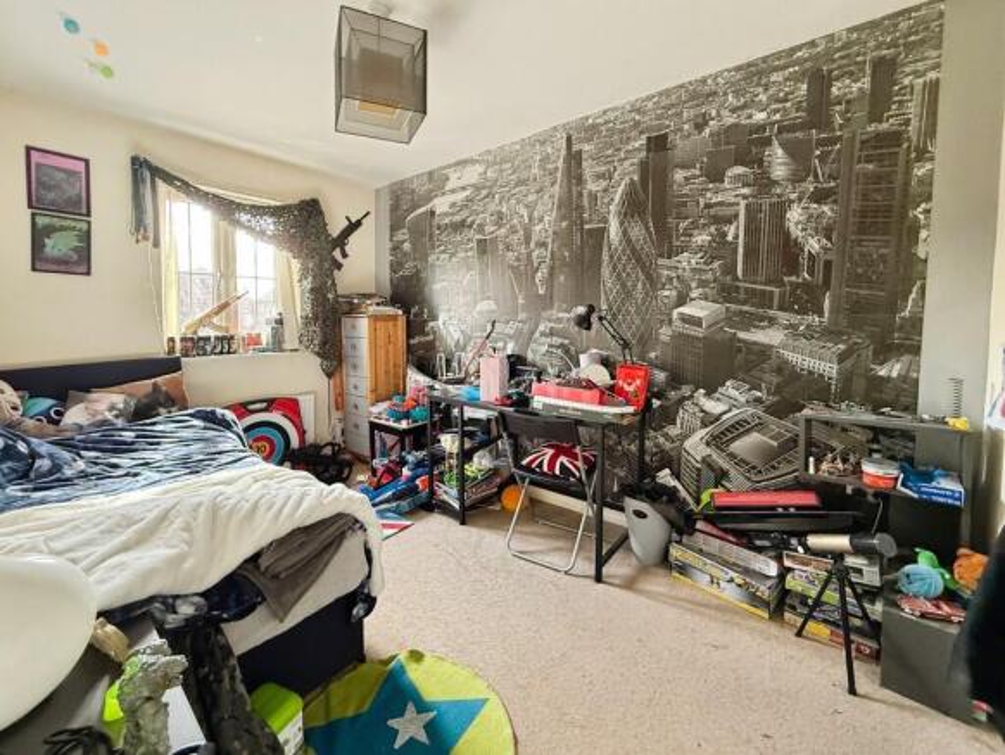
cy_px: 378
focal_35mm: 14
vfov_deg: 85.7
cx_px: 502
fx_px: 407
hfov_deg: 102.0
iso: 400
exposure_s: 1/60
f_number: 2.2
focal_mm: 2.22
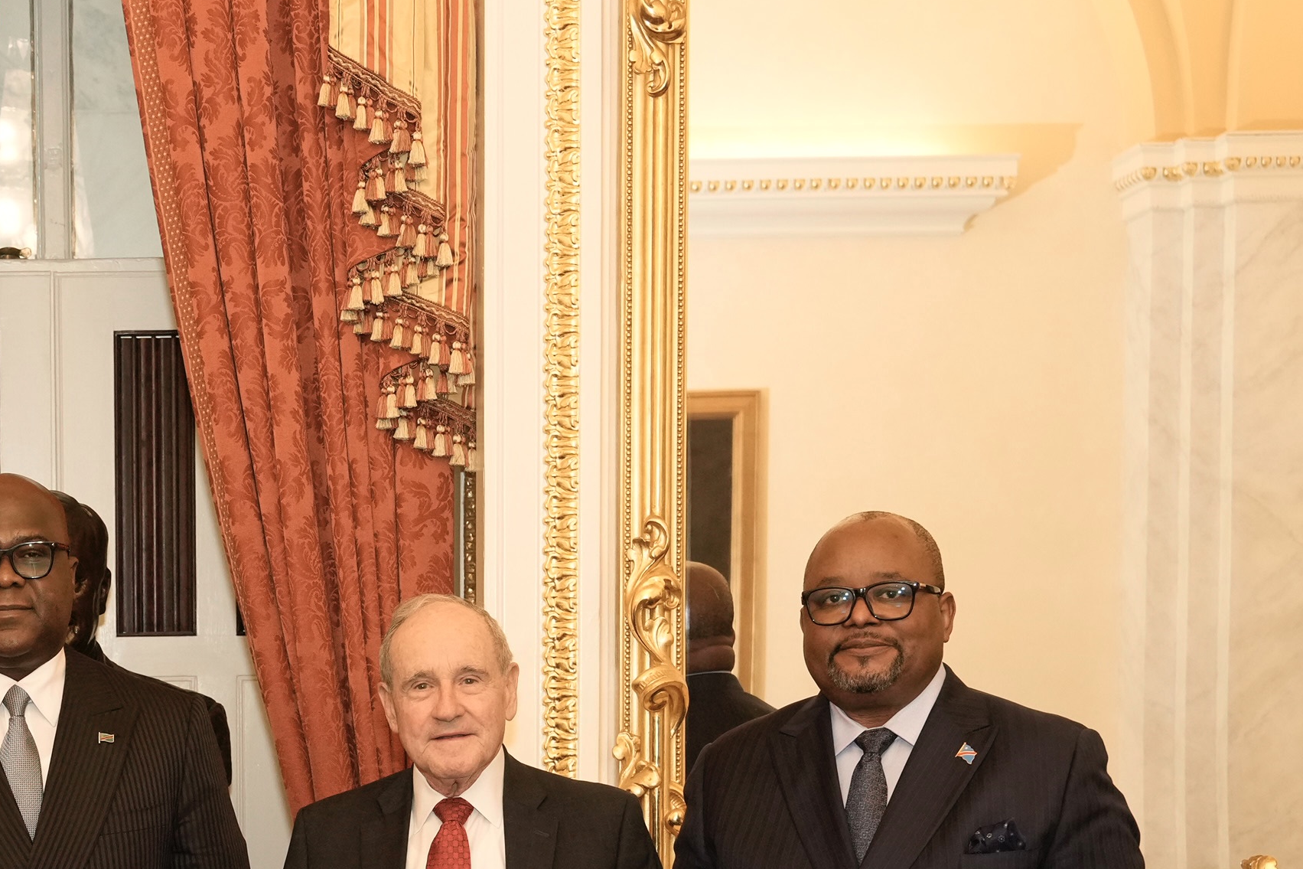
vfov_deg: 12.8
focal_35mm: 104
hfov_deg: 19.0
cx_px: -30
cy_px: 1079
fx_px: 3764
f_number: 5
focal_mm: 41
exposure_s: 1/125
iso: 1600
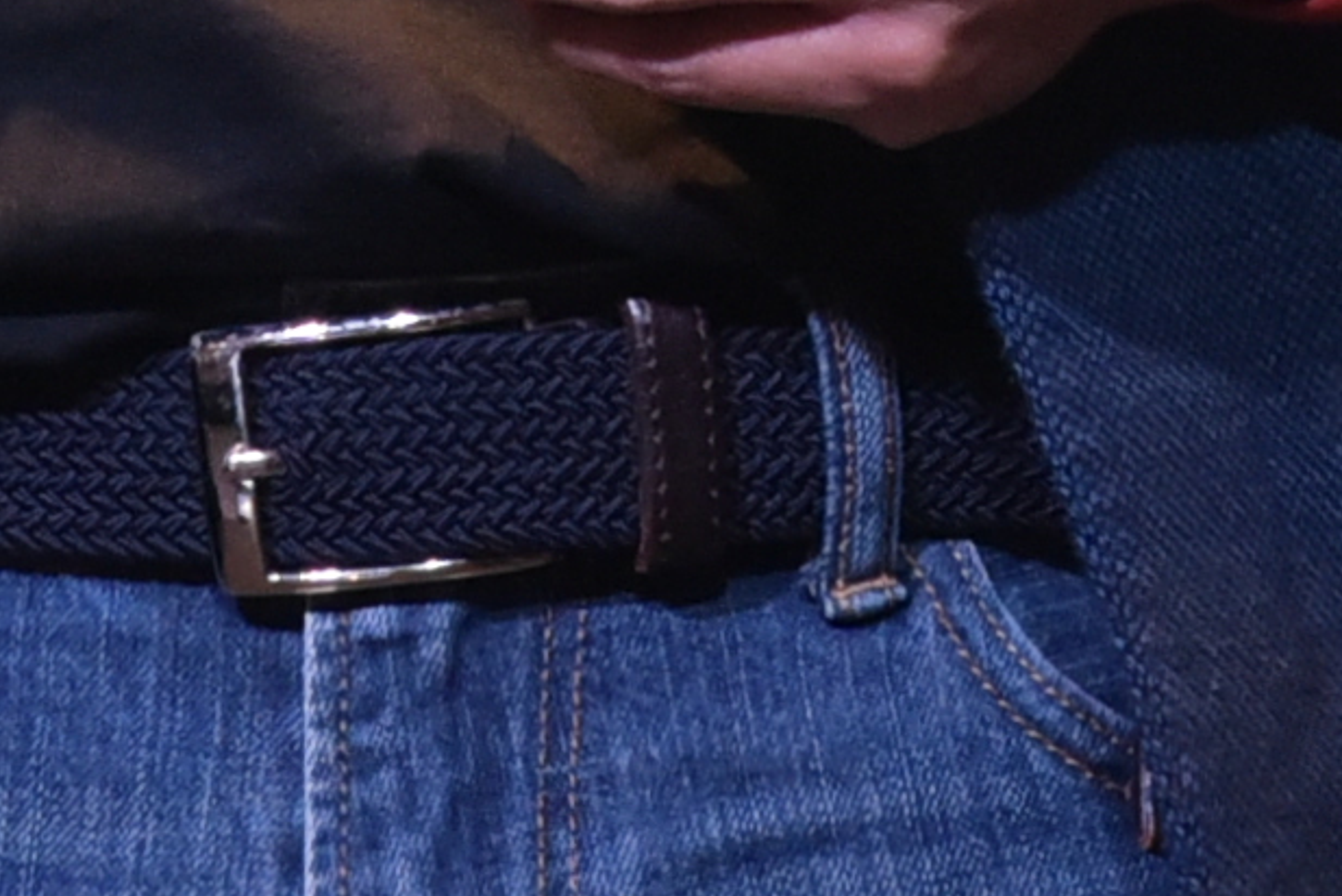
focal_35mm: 804
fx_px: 29984
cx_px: 131
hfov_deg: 2.6
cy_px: -2327
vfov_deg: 1.7
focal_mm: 110
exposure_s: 1/125
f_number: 6.3
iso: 3200
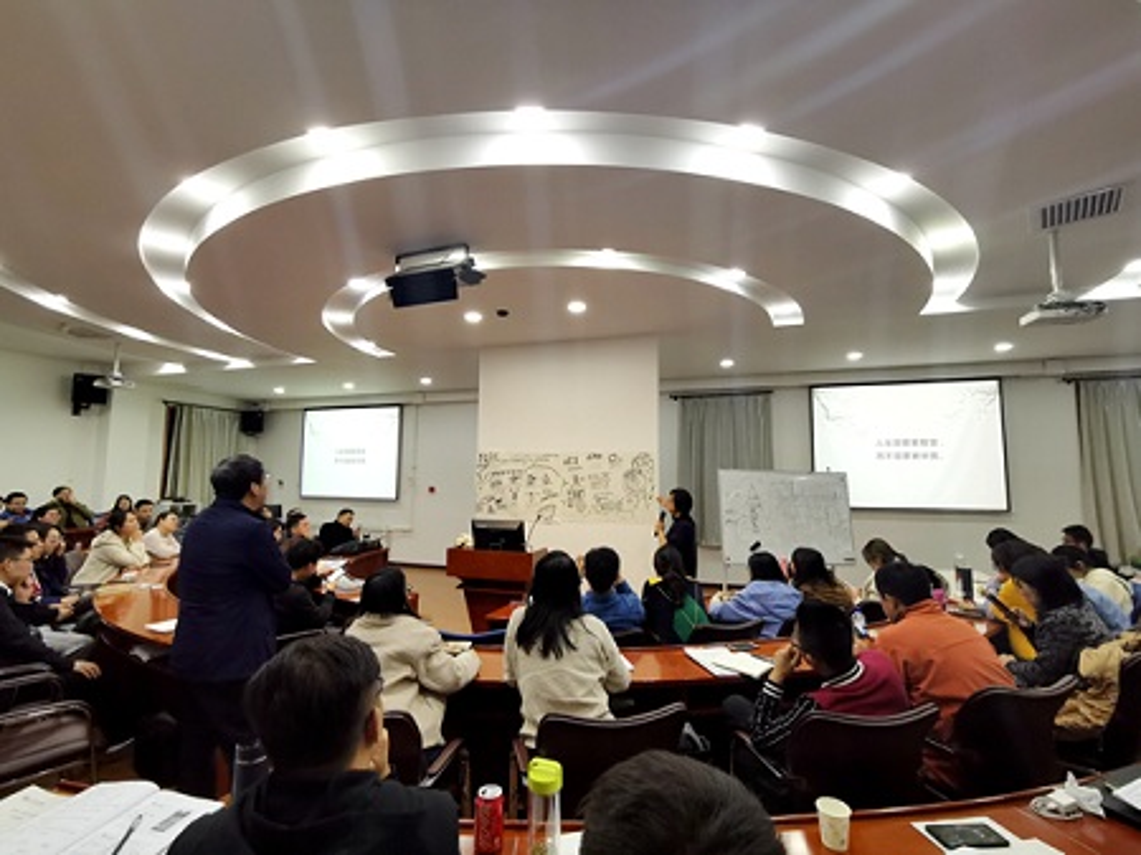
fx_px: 560
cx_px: 570
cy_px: 428
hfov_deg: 91.1
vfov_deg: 74.7
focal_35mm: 17
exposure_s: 1/40
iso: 160
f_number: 2.2
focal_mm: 2.26
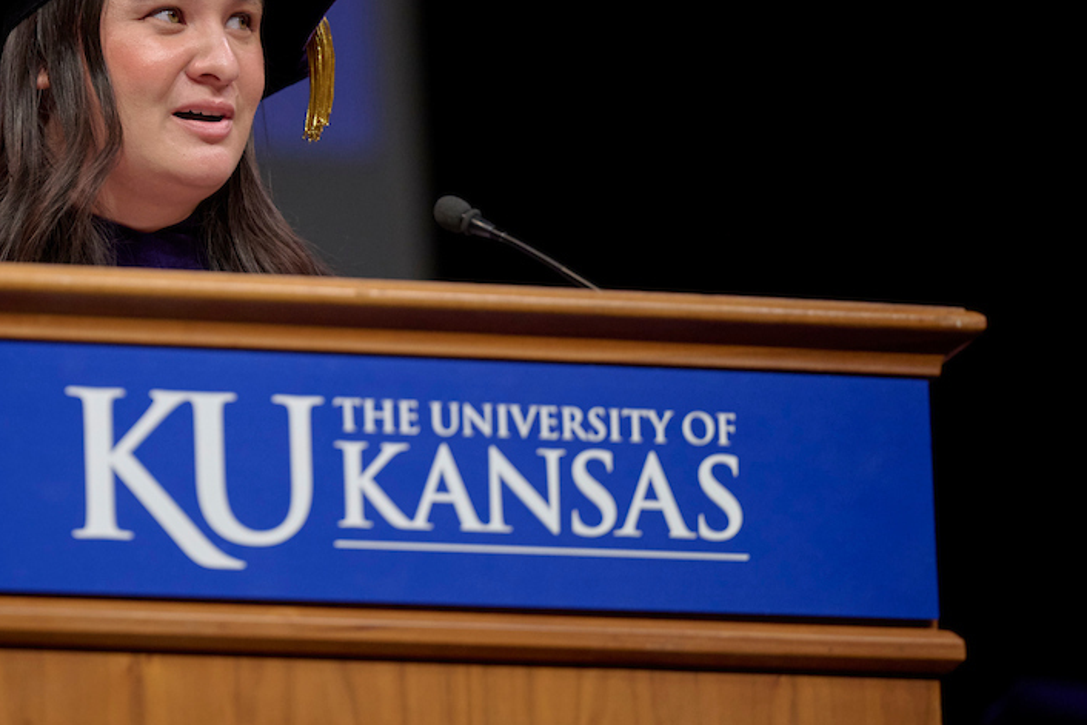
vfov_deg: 4.0
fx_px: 10268
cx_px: 176
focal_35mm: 340
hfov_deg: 6.1
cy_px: 277
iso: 1600
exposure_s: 1/640
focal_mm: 200
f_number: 2.8
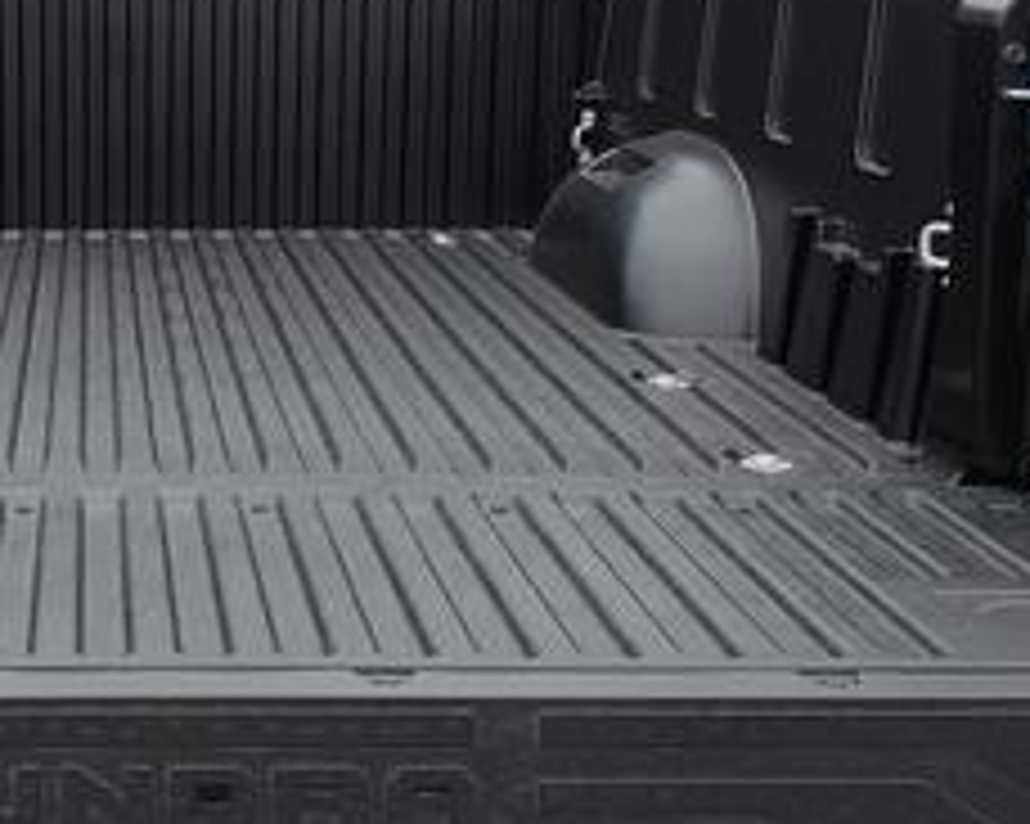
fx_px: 2163
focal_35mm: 71
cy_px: 329
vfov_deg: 21.5
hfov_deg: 25.8
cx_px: 72
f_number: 2.4
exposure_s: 1/133
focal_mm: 4.3
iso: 50
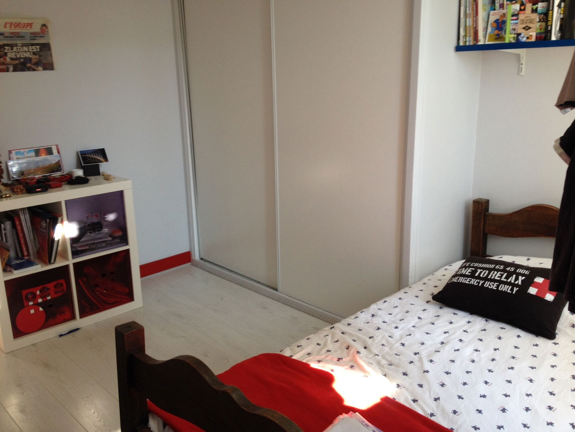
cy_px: 216
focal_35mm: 35
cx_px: 288
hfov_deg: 52.6
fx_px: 581
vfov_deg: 40.7
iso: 50
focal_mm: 4.28
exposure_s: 1/40
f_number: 2.4
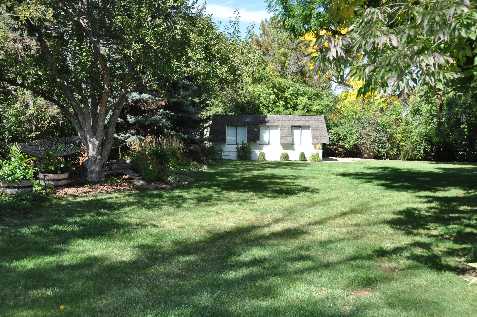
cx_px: 238
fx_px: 476
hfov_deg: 53.2
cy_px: 158
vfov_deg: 36.8
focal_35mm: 36
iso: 200
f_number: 9
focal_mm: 24
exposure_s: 1/200
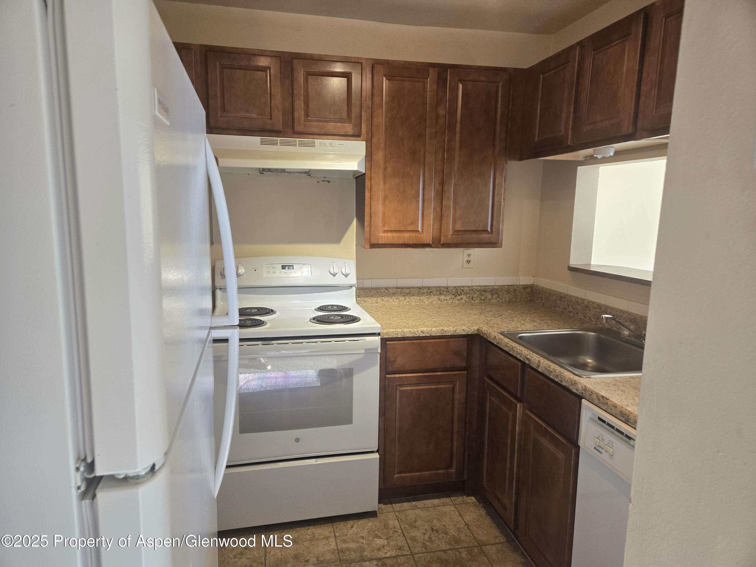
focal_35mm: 23
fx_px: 502
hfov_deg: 73.9
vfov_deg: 58.9
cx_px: 378
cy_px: 284
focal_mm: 5.4
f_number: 1.8
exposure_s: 1/120
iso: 125
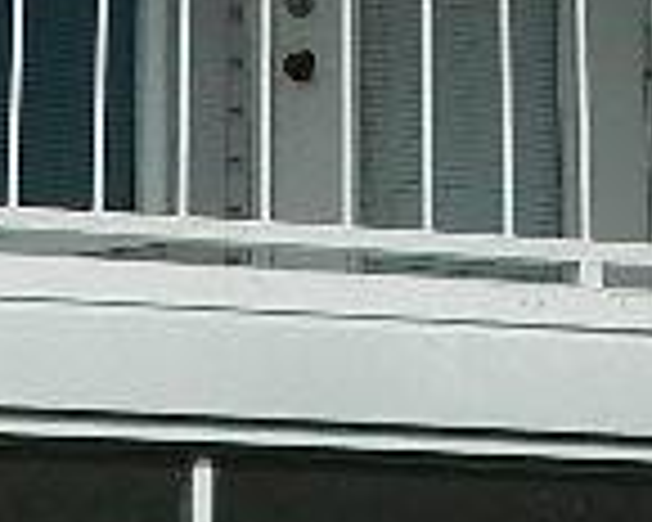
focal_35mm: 241
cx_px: 670
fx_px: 4651
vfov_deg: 6.2
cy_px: -630
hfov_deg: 8.0
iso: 80
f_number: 9.4
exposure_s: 1/200
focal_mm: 6.2
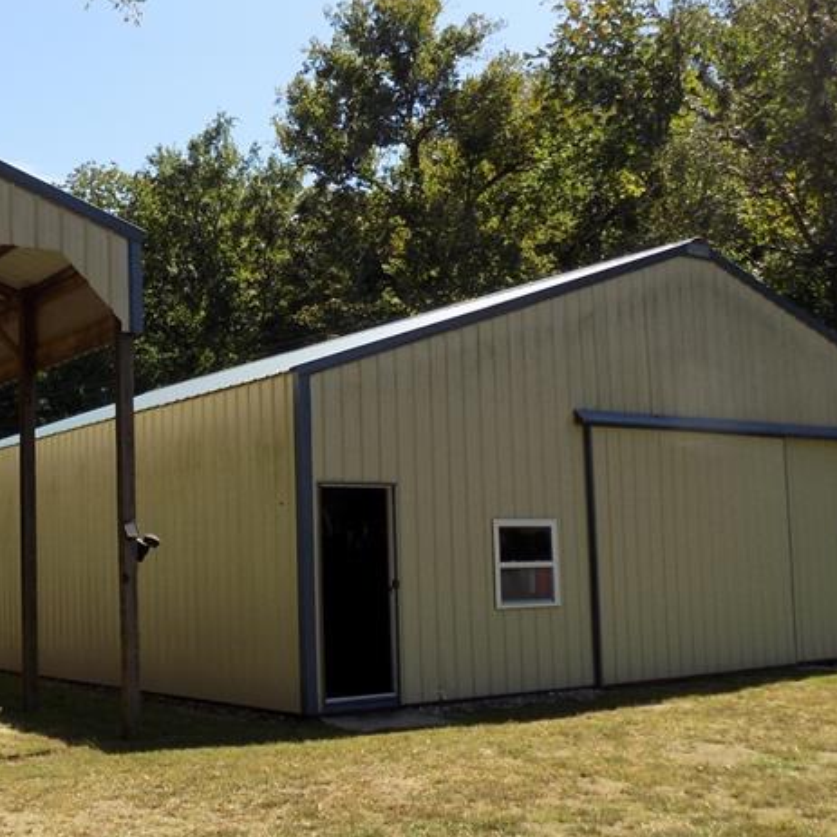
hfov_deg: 36.9
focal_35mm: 45
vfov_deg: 37.5
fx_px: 1231
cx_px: 246
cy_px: 475
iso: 80
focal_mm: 4
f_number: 3.1
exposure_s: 1/640
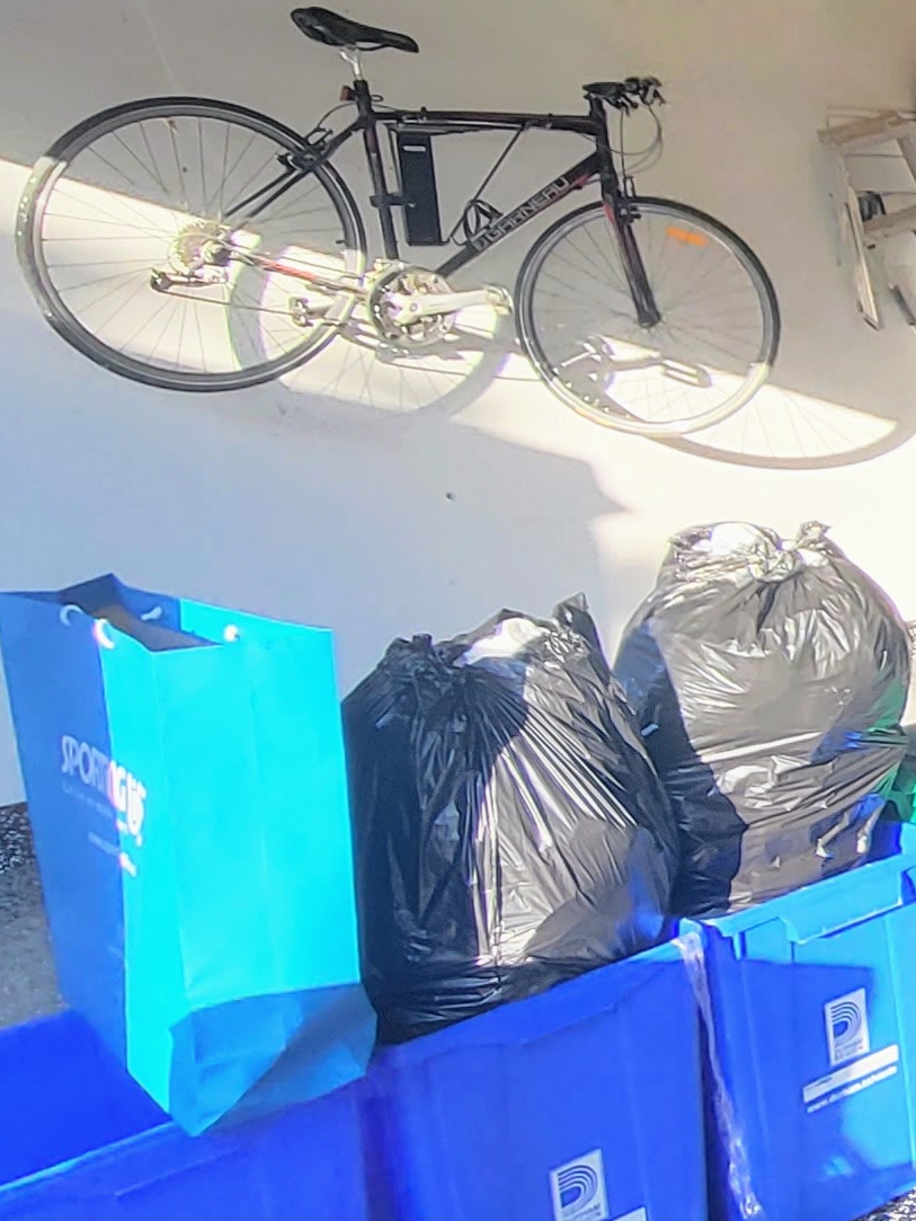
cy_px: 497
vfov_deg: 39.5
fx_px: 1693
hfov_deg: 22.0
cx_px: 1542
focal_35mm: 48
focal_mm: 1.74
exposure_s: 1/120
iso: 40
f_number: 2.2
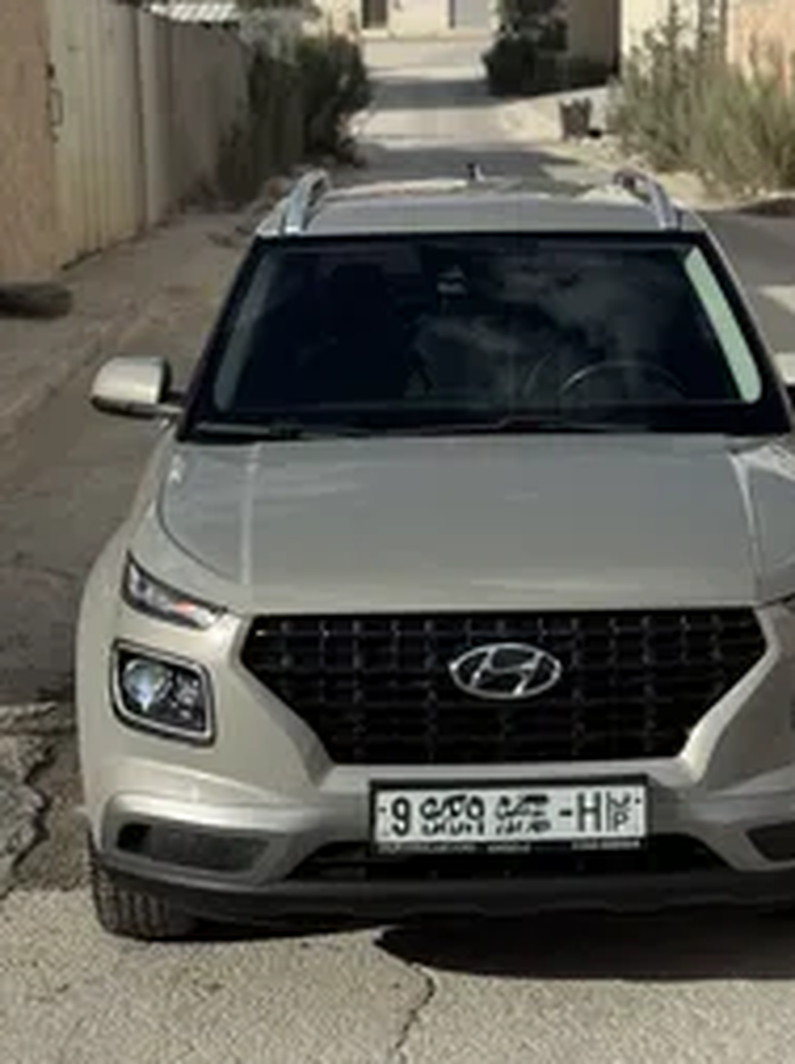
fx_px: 2333
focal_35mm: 76
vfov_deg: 25.7
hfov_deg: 19.3
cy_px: 433
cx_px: 530
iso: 64
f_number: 1.78
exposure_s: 1/5848
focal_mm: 6.76
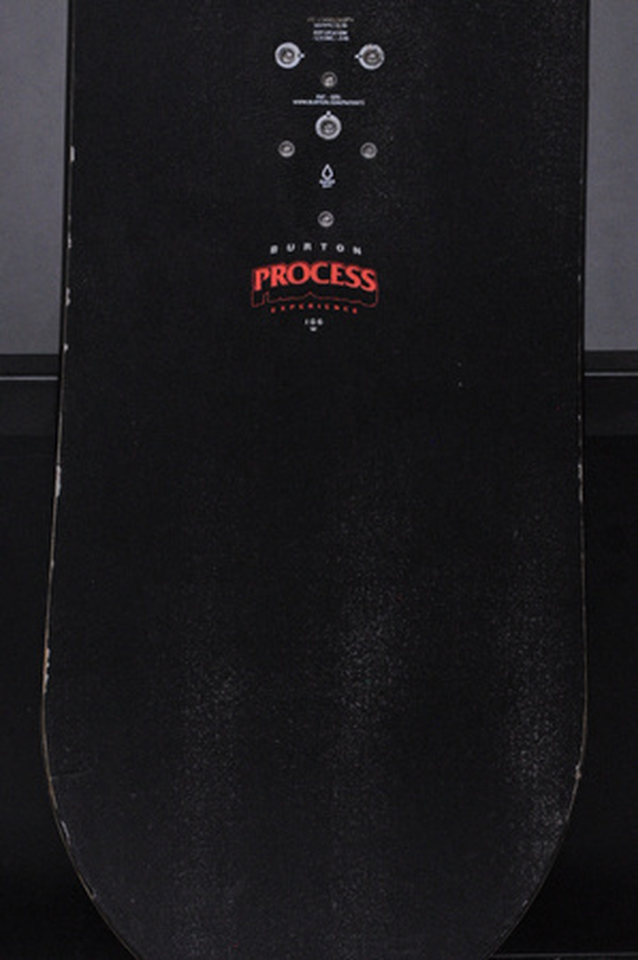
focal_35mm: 105
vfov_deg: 19.5
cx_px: 319
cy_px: 480
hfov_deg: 13.0
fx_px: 2797
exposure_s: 1/125
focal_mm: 70
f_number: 13
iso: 3200
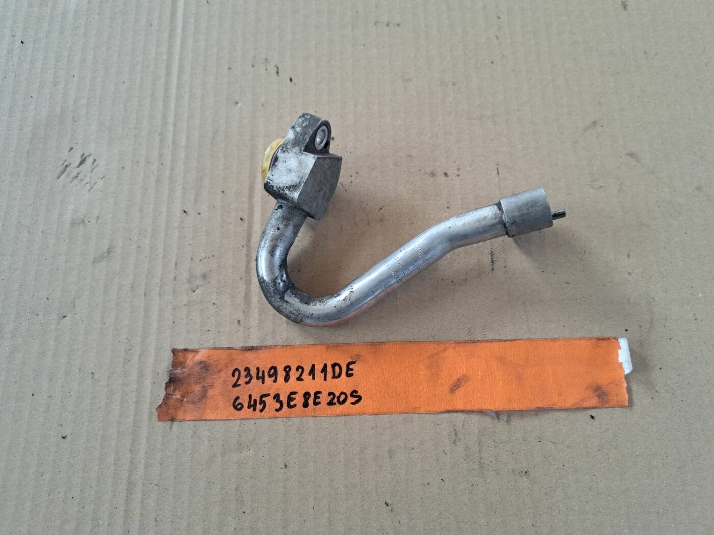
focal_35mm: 24
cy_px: 268
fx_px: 495
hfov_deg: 71.6
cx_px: 357
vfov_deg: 56.8
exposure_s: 1/50
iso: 100
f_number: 1.8
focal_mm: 5.23
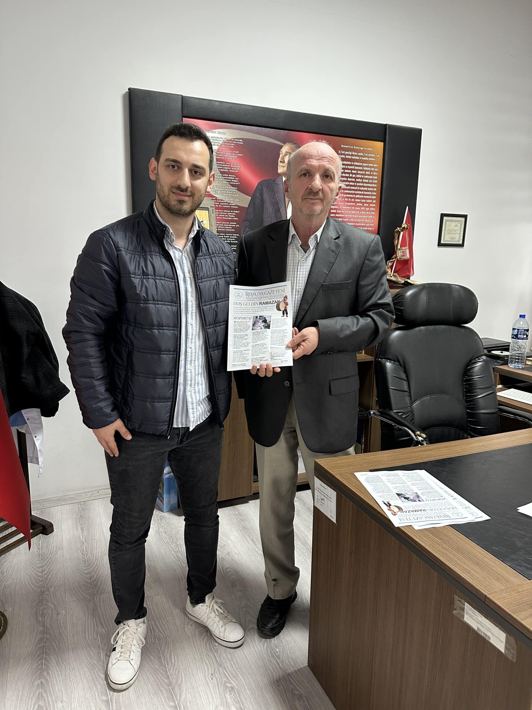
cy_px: 355
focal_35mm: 24
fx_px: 492
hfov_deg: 56.8
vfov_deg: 71.6
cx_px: 266
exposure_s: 1/50
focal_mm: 6.86
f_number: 1.78
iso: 320
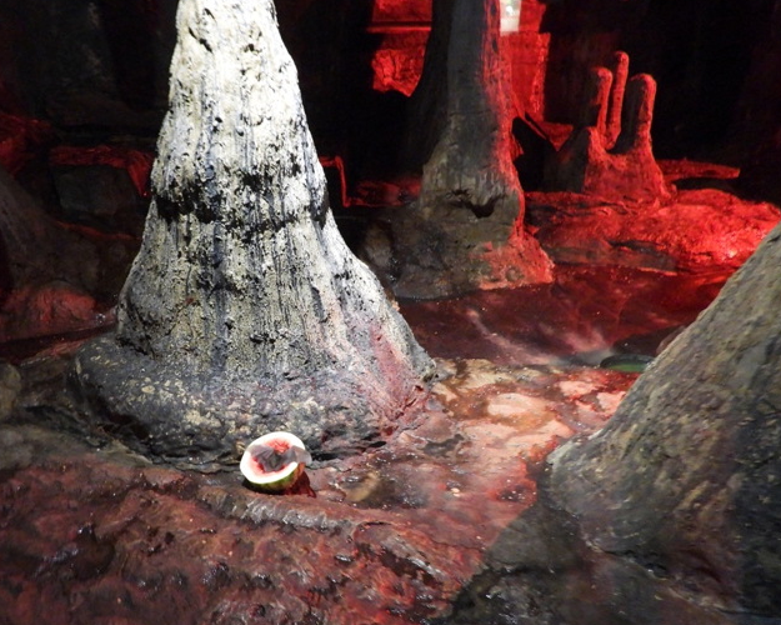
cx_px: 296
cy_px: 336
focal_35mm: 30
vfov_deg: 48.5
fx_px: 693
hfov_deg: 58.1
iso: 1100
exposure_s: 1
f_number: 2.8
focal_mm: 4.3
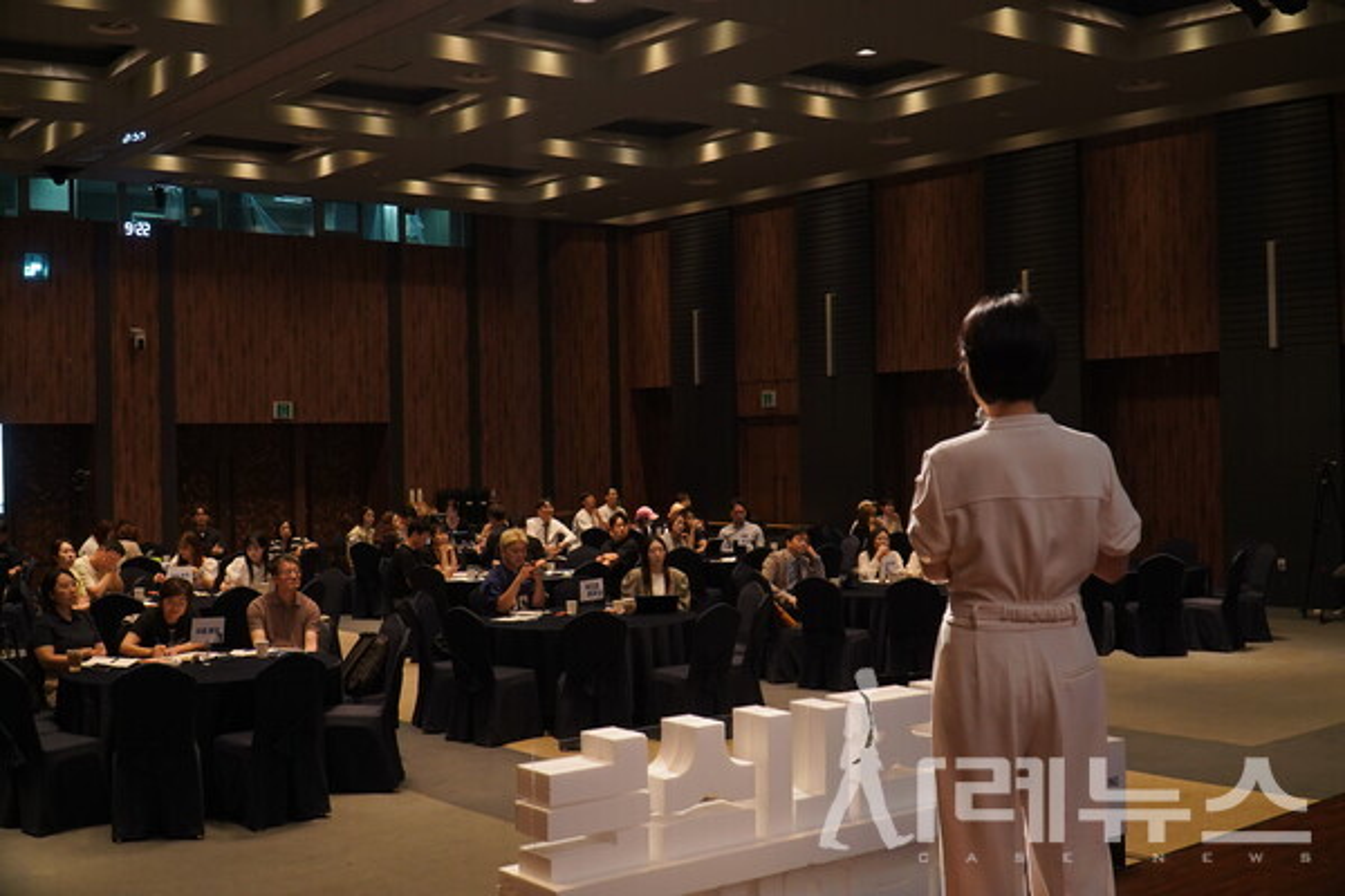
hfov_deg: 51.9
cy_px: 448
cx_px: 672
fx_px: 1382
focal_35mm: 37
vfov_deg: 35.9
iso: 1600
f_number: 4.5
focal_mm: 25
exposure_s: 1/100
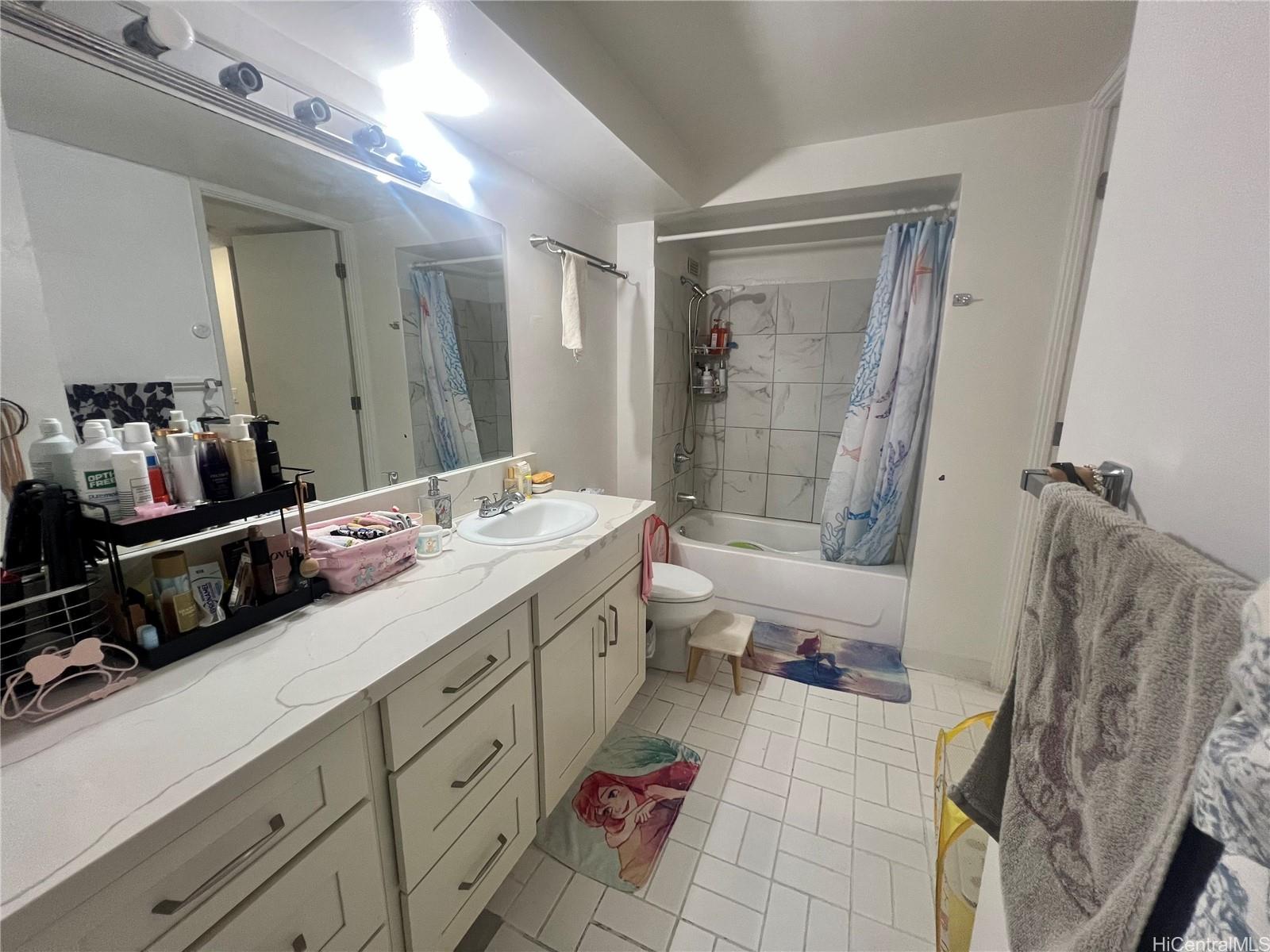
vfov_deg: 89.9
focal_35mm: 13
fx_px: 477
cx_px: 635
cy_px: 476
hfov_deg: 106.2
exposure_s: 1/120
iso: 200
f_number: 1.8
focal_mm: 1.57
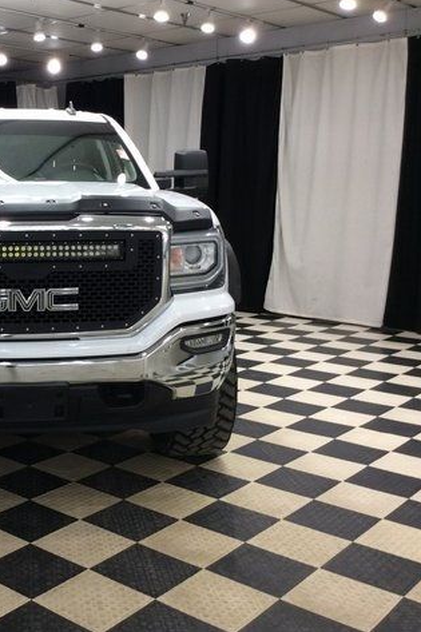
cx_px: 16
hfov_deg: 28.3
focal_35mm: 45
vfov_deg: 43.6
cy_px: 315
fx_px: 790
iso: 50
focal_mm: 3.3
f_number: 2.4
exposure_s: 1/24
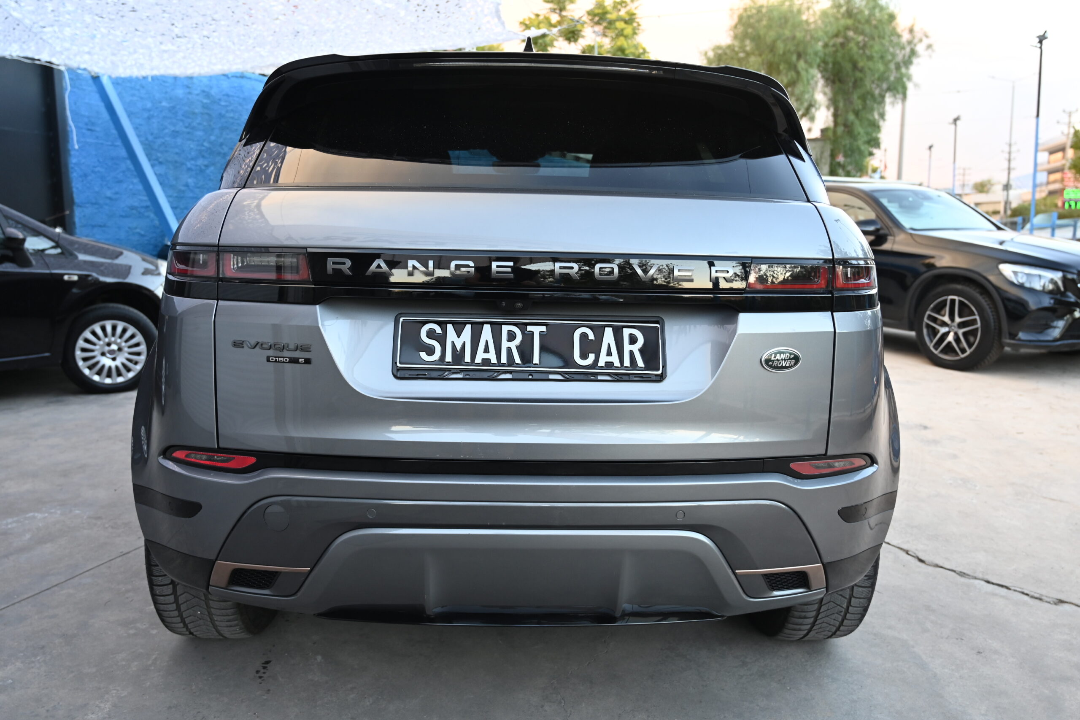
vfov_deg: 45.0
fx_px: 870
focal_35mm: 29
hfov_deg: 63.7
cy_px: 360
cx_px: 540
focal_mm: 29
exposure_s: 1/125
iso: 500
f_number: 4
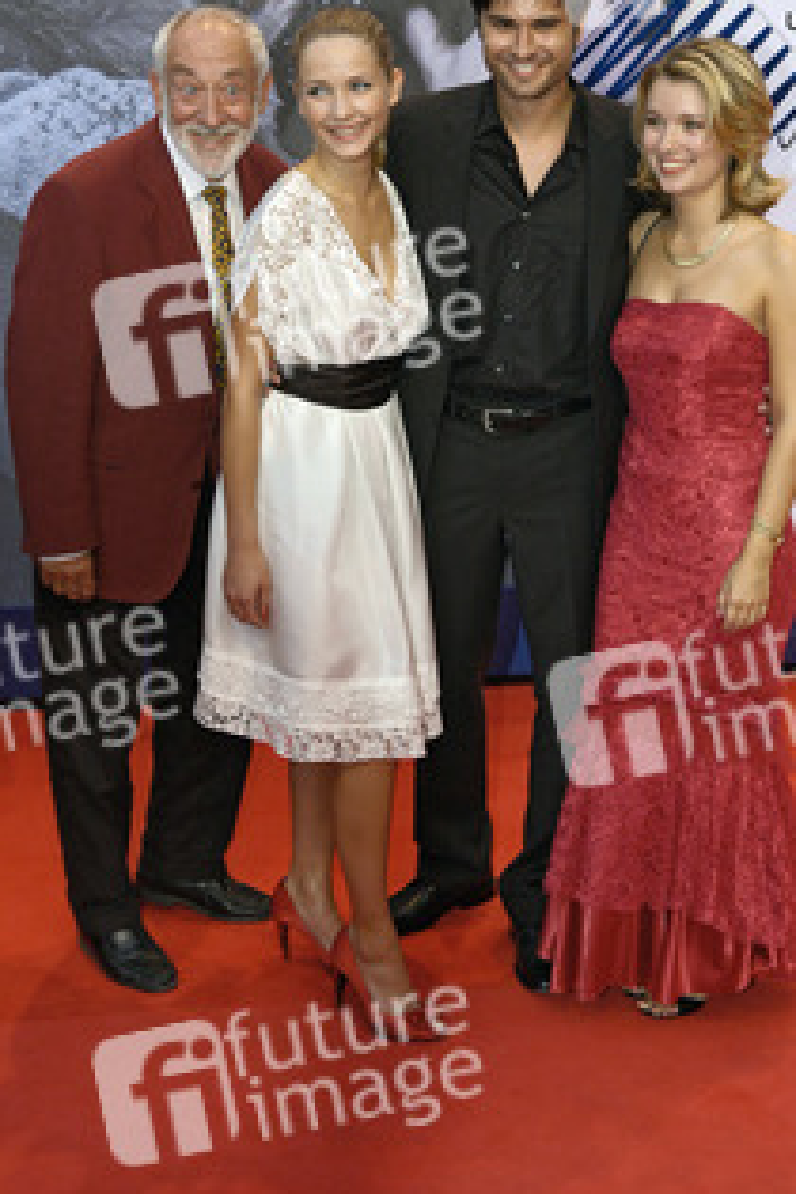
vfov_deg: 30.2
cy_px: 508
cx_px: 398
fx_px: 2210
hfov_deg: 20.4
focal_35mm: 67
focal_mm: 35
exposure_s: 1/100
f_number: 6.3
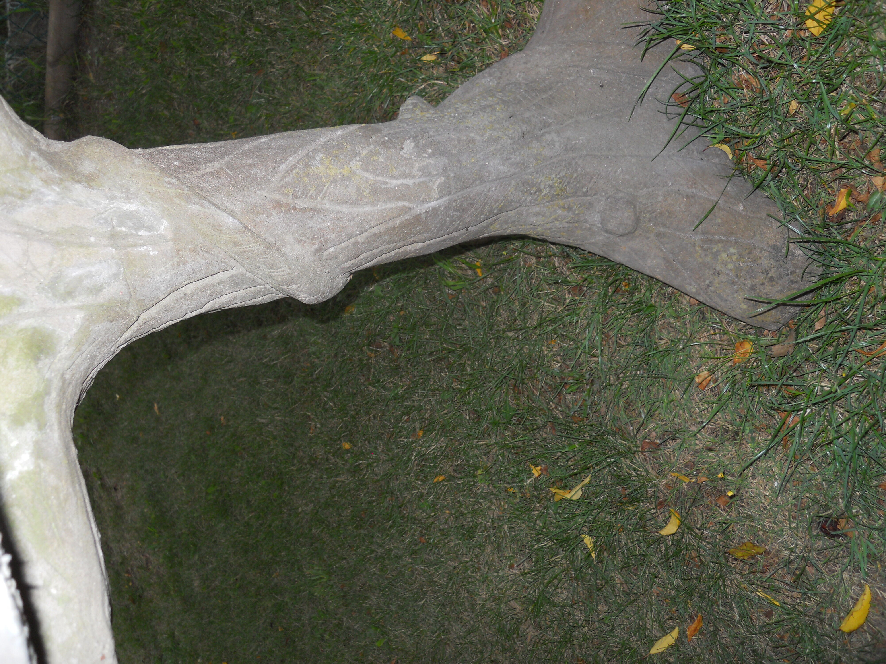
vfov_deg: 49.7
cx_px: 443
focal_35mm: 28
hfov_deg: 63.4
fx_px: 717
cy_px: 332
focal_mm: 5
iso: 80
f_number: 2.7
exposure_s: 1/25
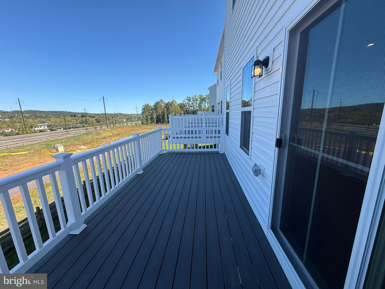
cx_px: 192
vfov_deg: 85.7
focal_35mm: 14
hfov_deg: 102.1
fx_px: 156
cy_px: 144
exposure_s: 1/799
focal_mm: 2.22
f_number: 2.2
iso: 50
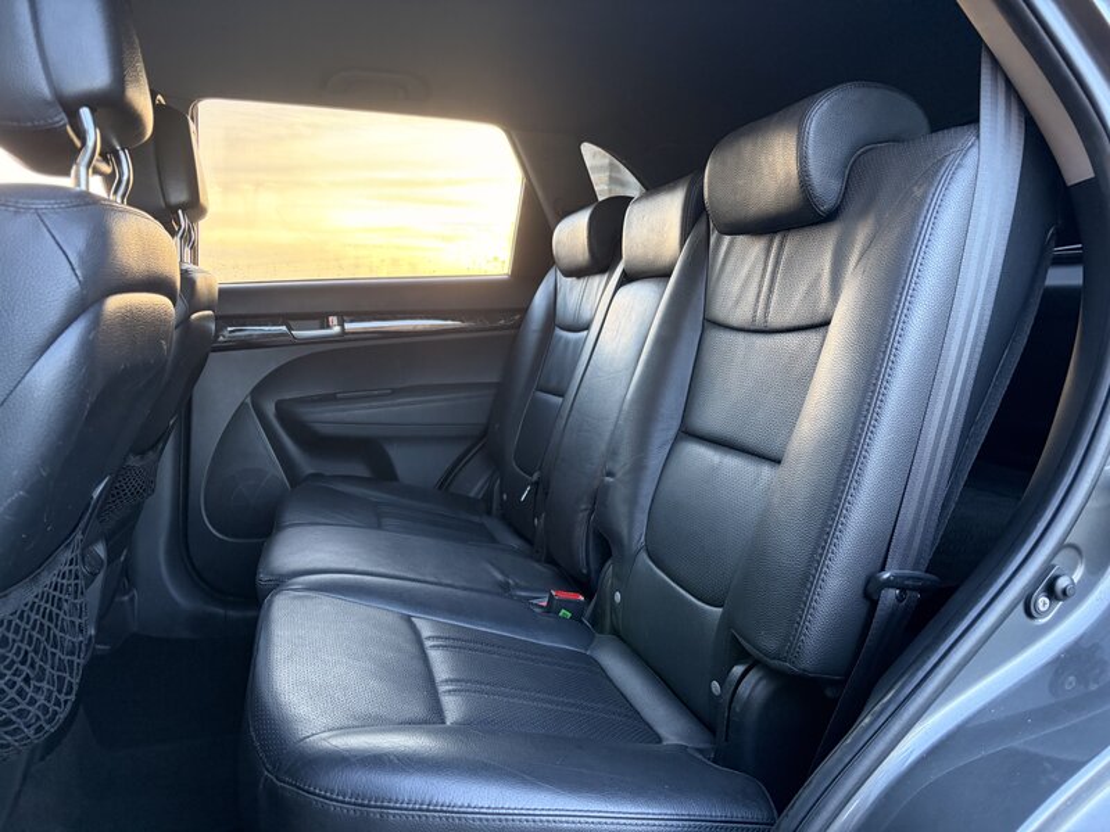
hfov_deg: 67.3
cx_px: 555
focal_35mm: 26
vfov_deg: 53.1
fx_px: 834
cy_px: 416
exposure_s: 1/60
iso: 250
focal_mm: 5.96
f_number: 1.6
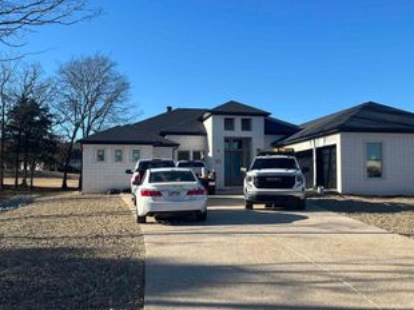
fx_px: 502
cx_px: 256
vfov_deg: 34.3
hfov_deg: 44.5
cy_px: 150
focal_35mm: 42
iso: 50
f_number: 1.6
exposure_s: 1/2632
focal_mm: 5.1
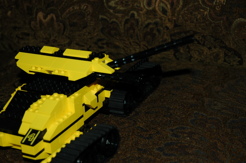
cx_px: 125
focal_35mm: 69
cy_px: 79
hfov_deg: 29.3
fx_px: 471
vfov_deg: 19.7
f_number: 7.1
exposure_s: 1/125
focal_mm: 44
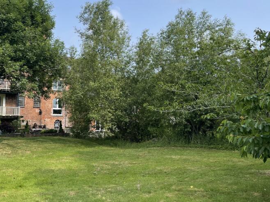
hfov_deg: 46.1
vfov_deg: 36.7
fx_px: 304
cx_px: 65
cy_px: 79
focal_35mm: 39
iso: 32
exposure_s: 1/2387
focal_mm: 5.1
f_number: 1.6
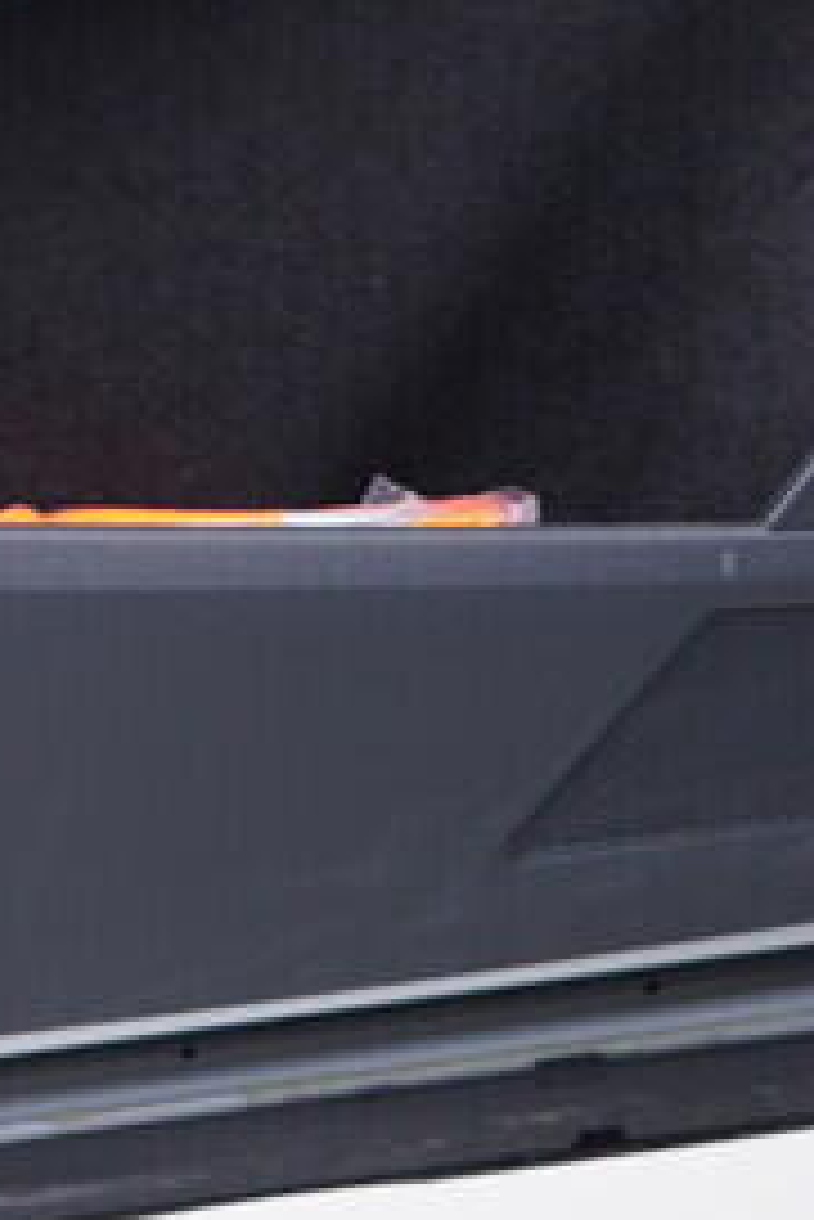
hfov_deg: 9.9
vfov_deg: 14.5
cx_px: -256
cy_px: -277
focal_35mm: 136
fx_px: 4606
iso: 160
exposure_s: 1/40
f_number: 2.8
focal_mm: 24
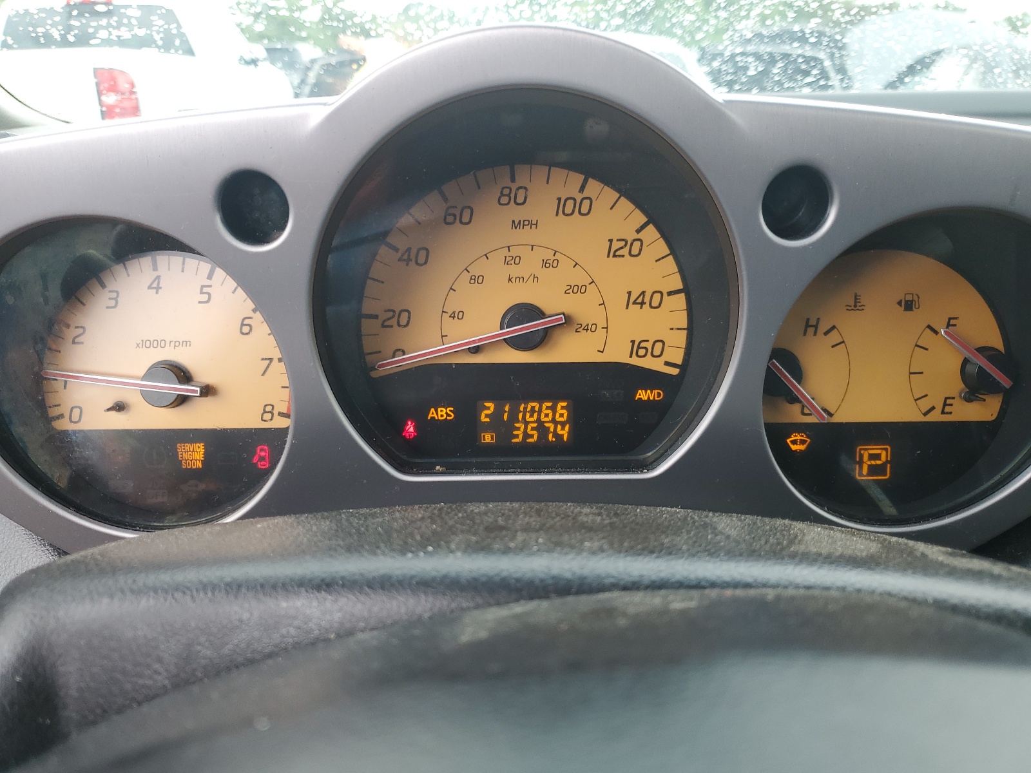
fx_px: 774
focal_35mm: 26
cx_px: 516
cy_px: 386
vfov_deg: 53.1
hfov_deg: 67.3
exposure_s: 1/120
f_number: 1.5
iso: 53
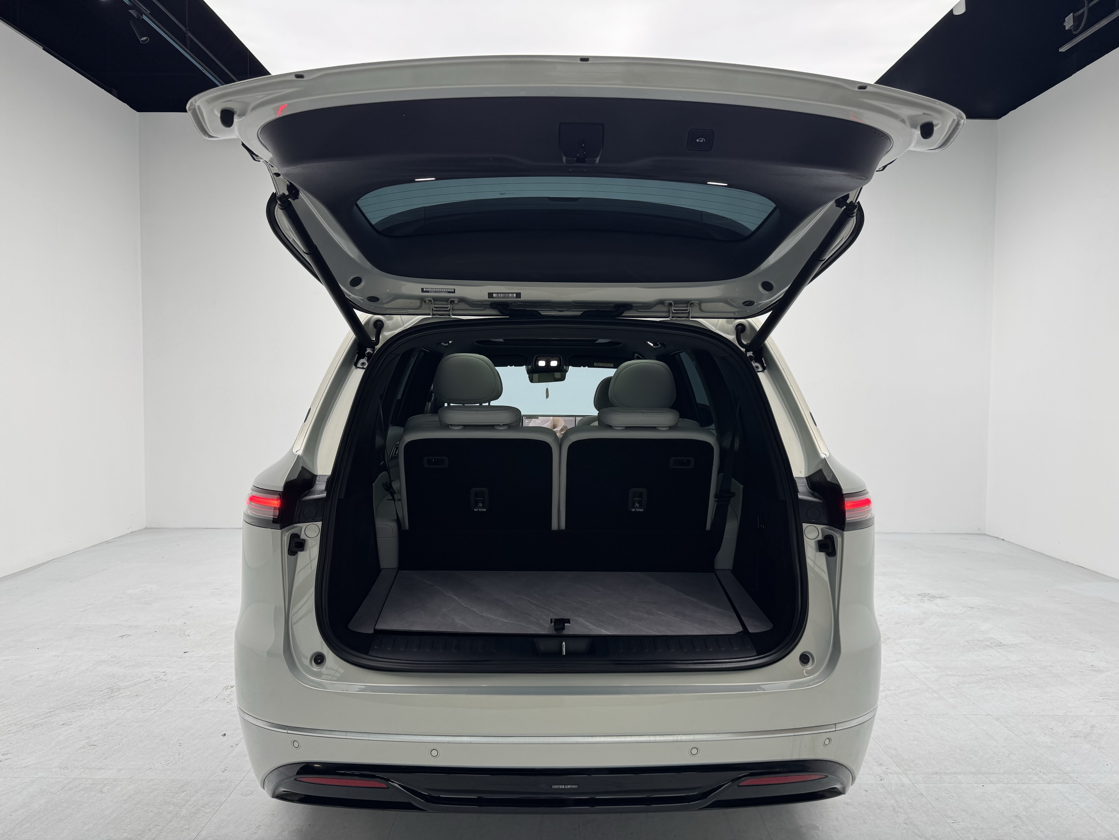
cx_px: 560
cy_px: 420
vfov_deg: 56.8
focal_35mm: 24
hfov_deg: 71.6
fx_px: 776
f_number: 1.78
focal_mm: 6.76
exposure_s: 1/178
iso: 64
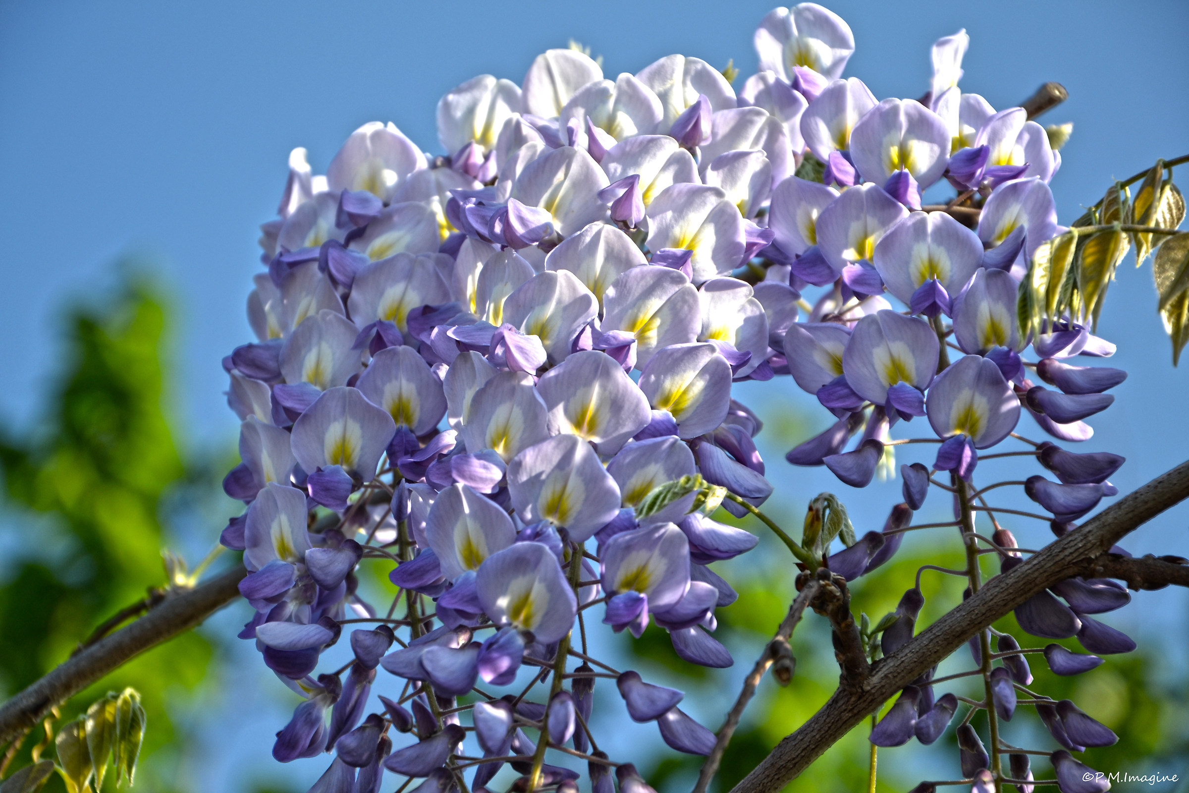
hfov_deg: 13.0
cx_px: 594
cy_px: 396
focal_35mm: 158
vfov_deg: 8.7
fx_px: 5201
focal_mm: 105
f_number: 7.1
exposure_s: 1/200
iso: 100
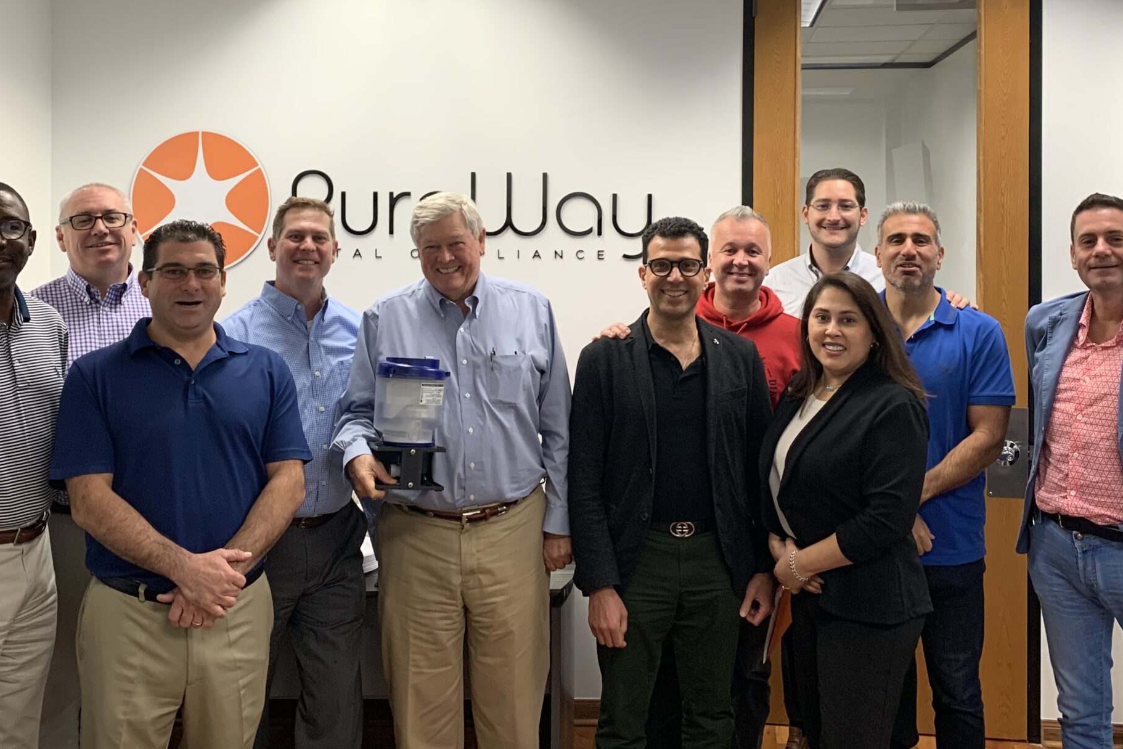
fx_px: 1185
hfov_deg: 50.7
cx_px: 529
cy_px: 216
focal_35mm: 38
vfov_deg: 34.5
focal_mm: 4.25
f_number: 1.8
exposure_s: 1/60
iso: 100
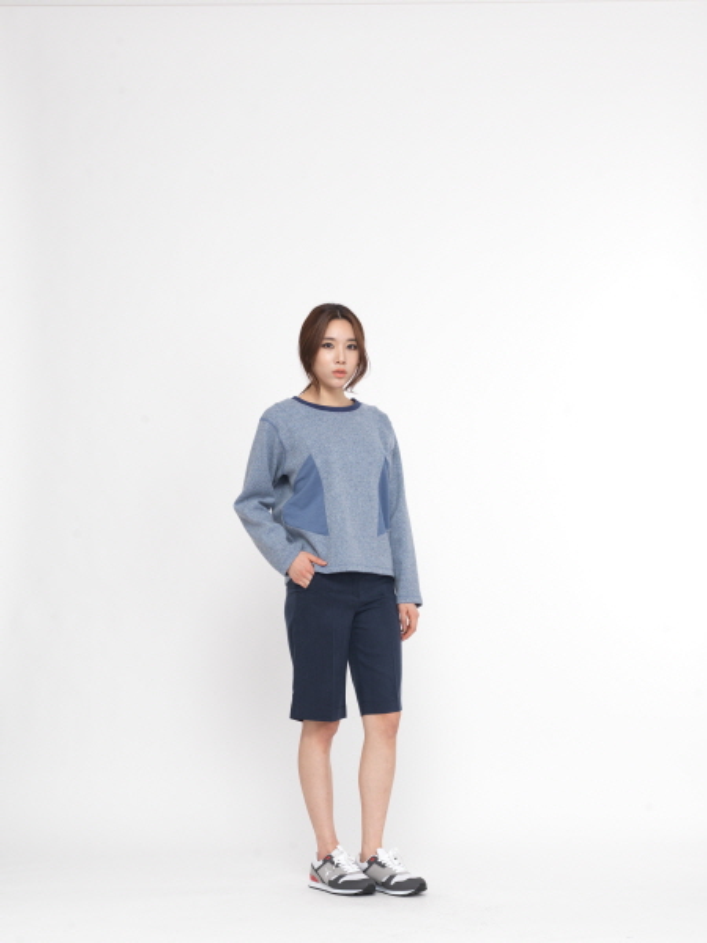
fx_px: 1688
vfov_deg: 31.2
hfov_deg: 23.7
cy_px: 472
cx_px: 354
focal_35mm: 62
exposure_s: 1/250
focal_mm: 80
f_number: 9
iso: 100
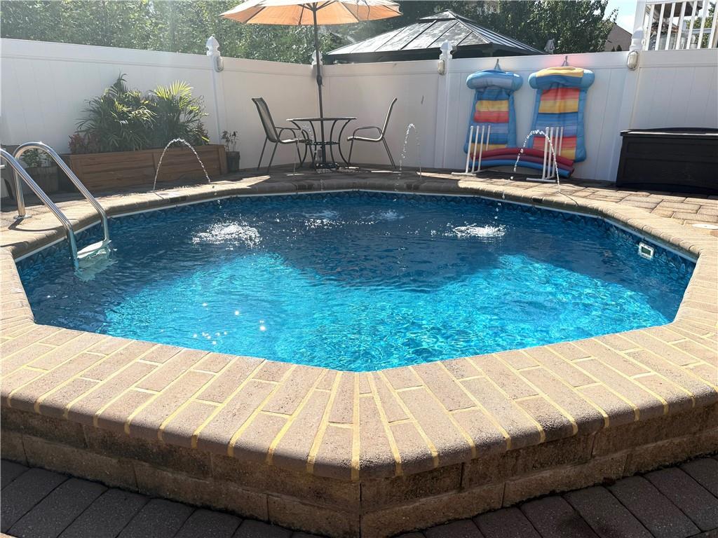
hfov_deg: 71.6
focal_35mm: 24
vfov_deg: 56.8
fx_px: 498
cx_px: 359
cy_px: 269
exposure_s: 1/4167
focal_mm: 6.76
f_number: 1.78
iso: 80
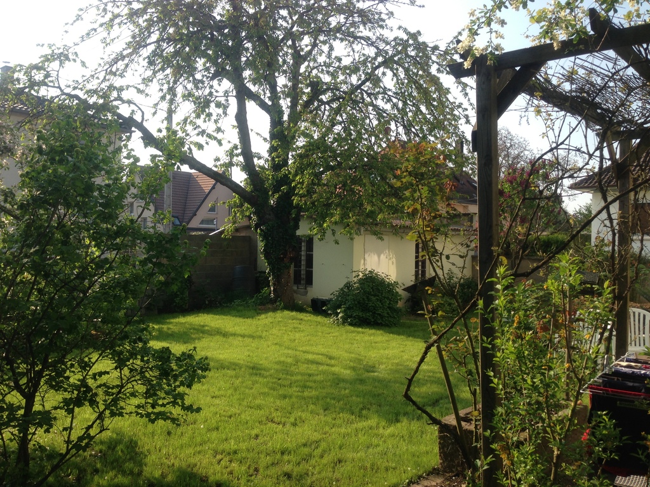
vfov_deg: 42.9
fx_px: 620
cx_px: 325
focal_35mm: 33
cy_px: 244
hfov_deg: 55.4
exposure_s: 1/678
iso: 50
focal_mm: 4.13
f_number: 2.4
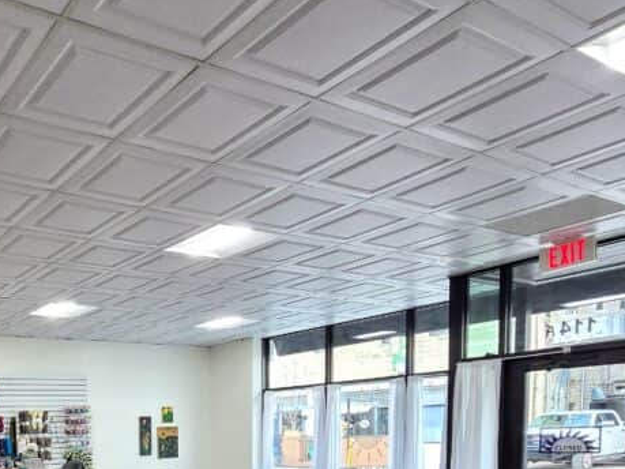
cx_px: 26
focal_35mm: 29
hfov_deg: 51.7
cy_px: 474
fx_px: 523
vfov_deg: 41.6
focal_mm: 2.2
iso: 80
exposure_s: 1/120
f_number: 2.2
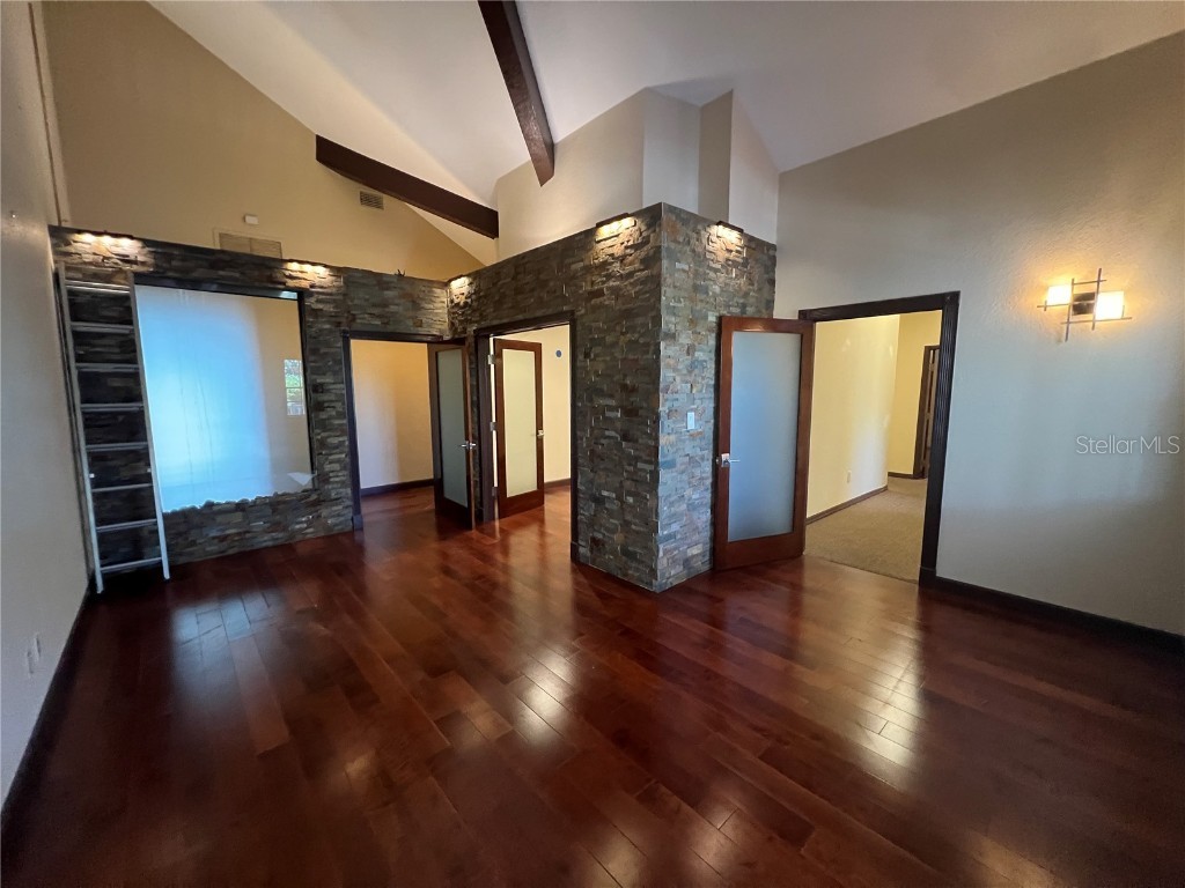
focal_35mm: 13
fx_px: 445
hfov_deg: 106.2
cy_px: 444
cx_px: 592
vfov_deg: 89.9
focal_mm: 1.57
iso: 640
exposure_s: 1/60
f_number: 1.8
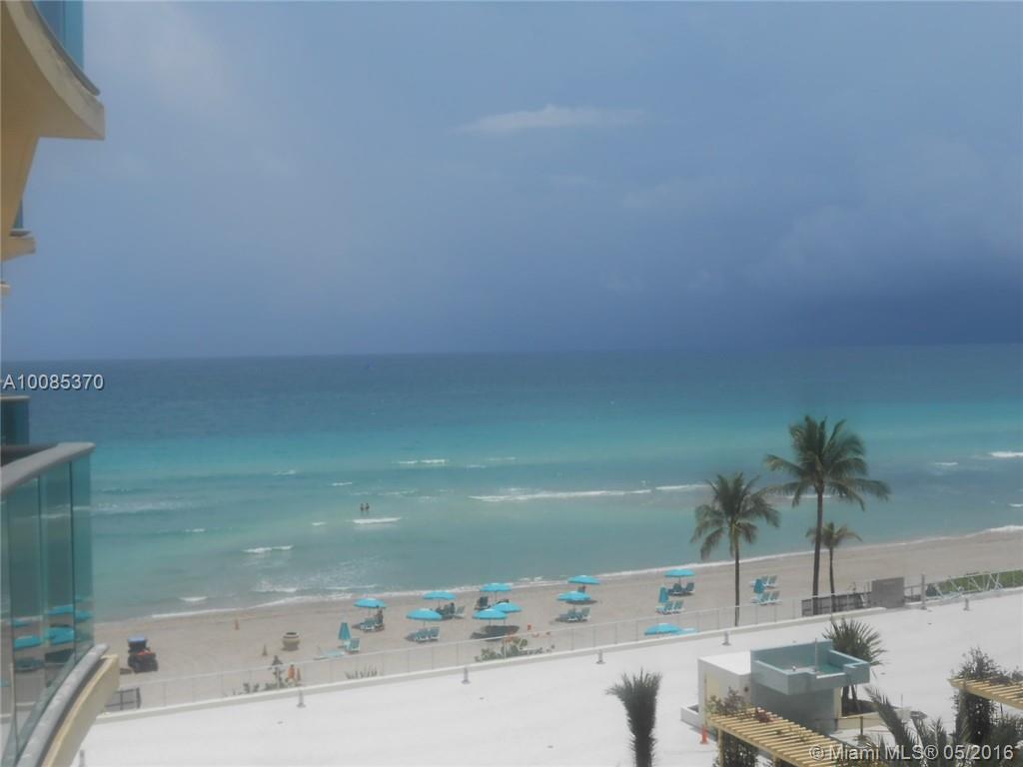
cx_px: 512
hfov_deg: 42.9
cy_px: 384
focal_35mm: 44
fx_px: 1300
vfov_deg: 32.9
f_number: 4.5
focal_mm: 7.8
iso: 80
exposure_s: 1/1250
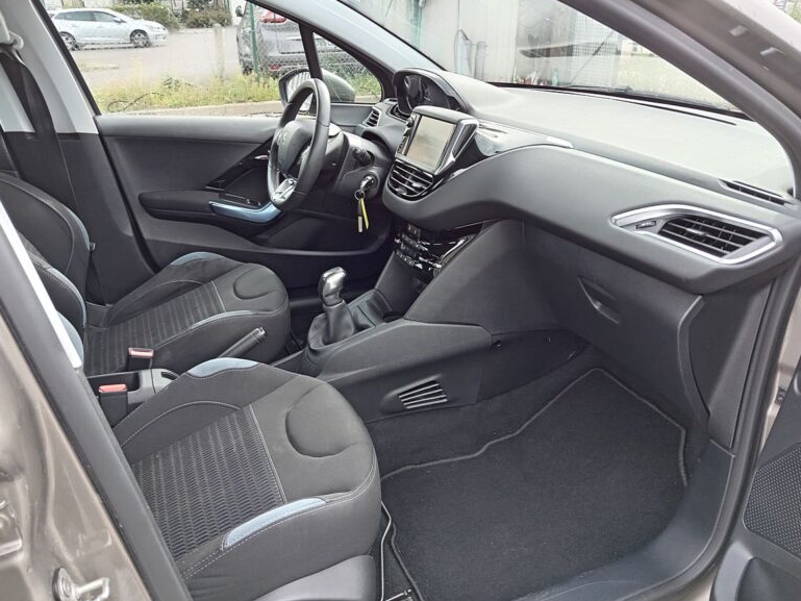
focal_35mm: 26
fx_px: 602
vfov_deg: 53.1
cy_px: 306
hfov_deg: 67.3
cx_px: 401
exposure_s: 1/50
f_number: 1.8
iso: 124
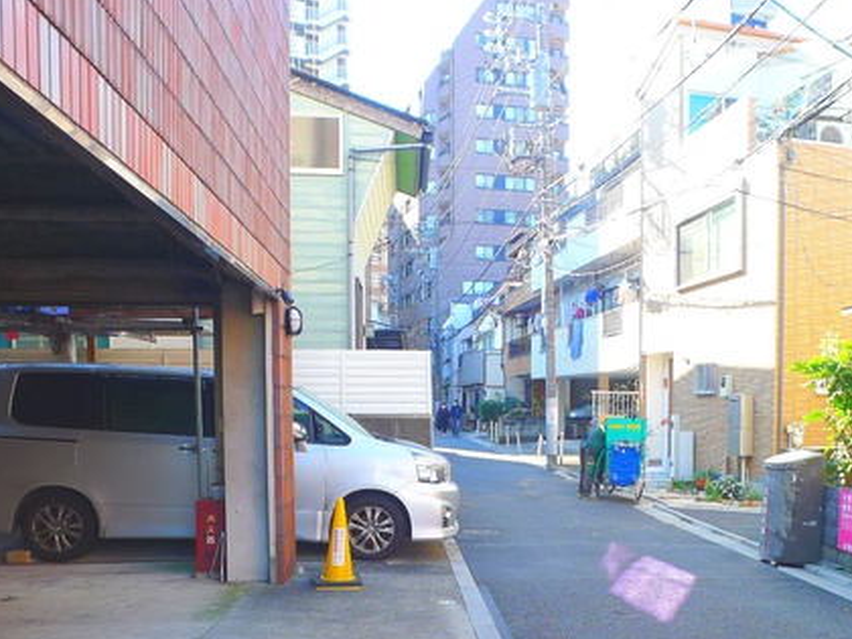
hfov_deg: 46.3
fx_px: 985
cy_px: 462
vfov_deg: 35.3
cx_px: 540
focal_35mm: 40
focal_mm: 5.1
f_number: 2.8
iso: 80
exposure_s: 1/100
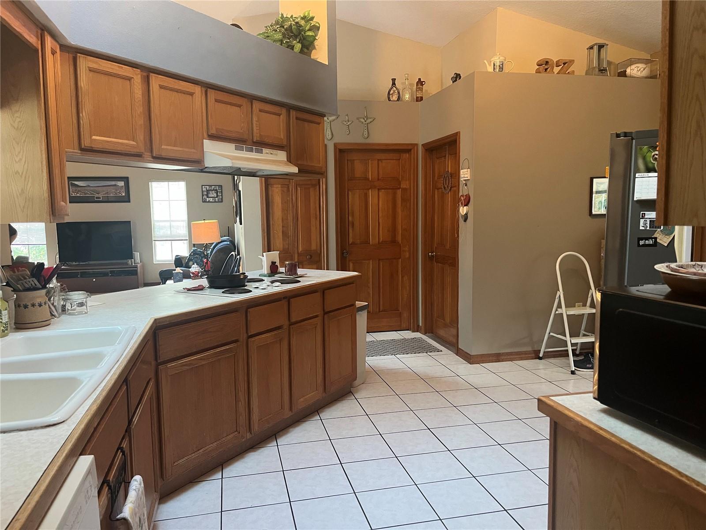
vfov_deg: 53.1
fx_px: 530
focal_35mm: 26
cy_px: 265
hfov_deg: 67.3
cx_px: 353
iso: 320
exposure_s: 1/60
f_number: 1.6
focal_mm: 5.1
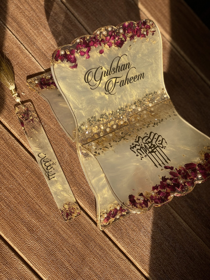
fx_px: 421
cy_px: 140
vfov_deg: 36.8
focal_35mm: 52
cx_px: 105
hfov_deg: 28.0
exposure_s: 1/432
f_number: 2
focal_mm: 6
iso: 20
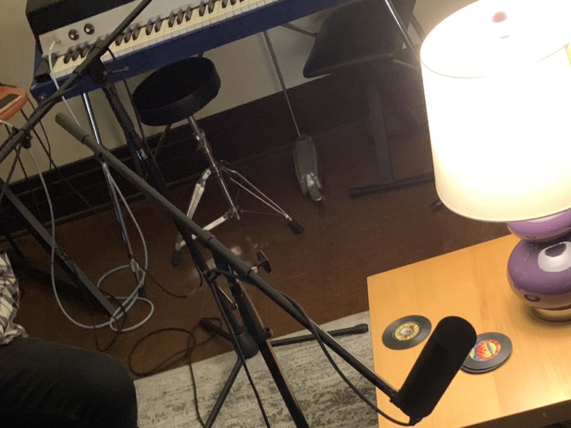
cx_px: 330
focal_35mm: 65
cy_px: 447
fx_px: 1072
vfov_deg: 21.6
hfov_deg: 29.8
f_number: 1.8
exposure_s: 1/24
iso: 640
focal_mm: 4.25
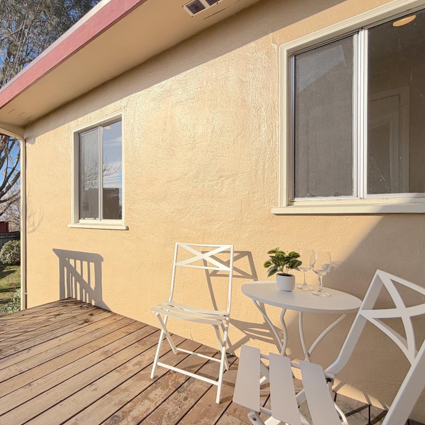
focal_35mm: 19
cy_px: 217
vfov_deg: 77.7
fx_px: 264
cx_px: 118
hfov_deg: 73.4
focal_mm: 2.22
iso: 20
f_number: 2.2
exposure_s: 1/1534
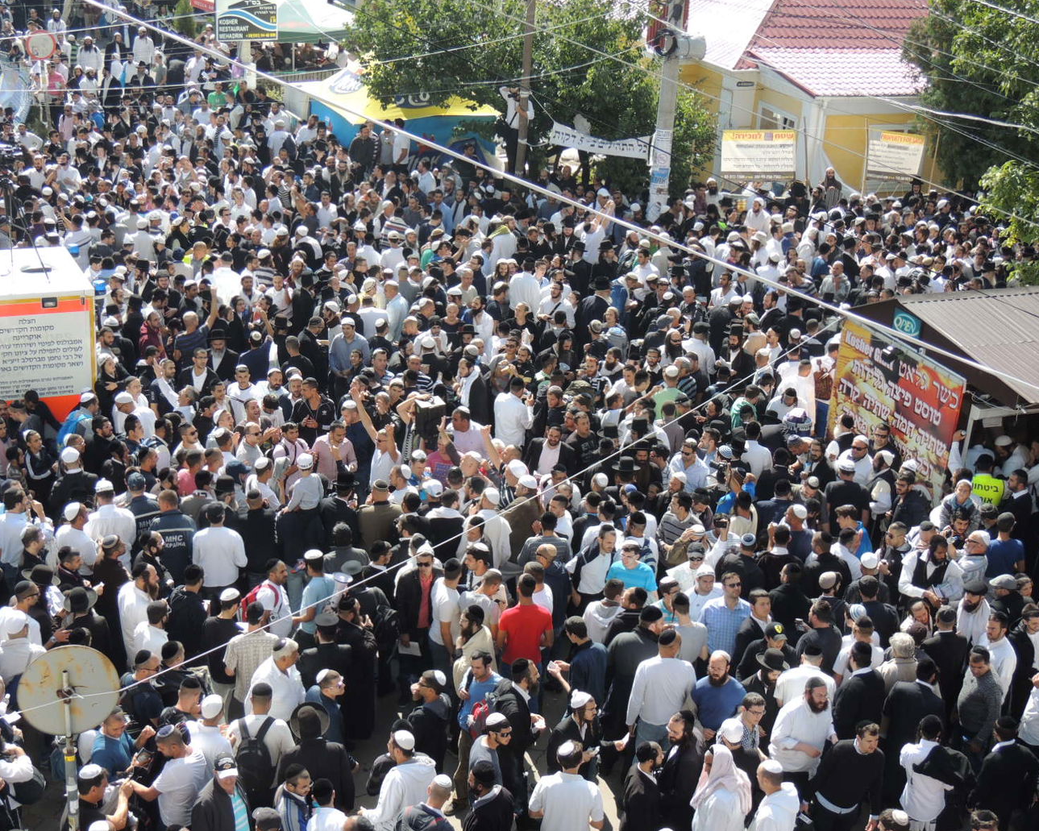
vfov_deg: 28.6
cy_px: 419
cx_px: 525
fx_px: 1630
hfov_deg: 35.4
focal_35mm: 53
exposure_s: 1/400
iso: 100
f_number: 3.6
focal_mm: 8.9
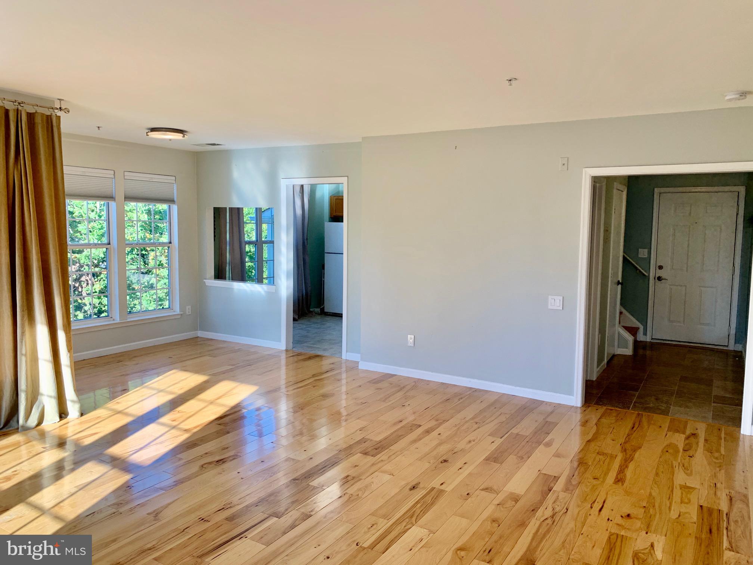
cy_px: 282
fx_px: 566
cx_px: 376
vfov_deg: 53.1
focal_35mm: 26
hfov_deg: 67.3
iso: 25
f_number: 1.8
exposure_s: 1/121
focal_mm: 4.25
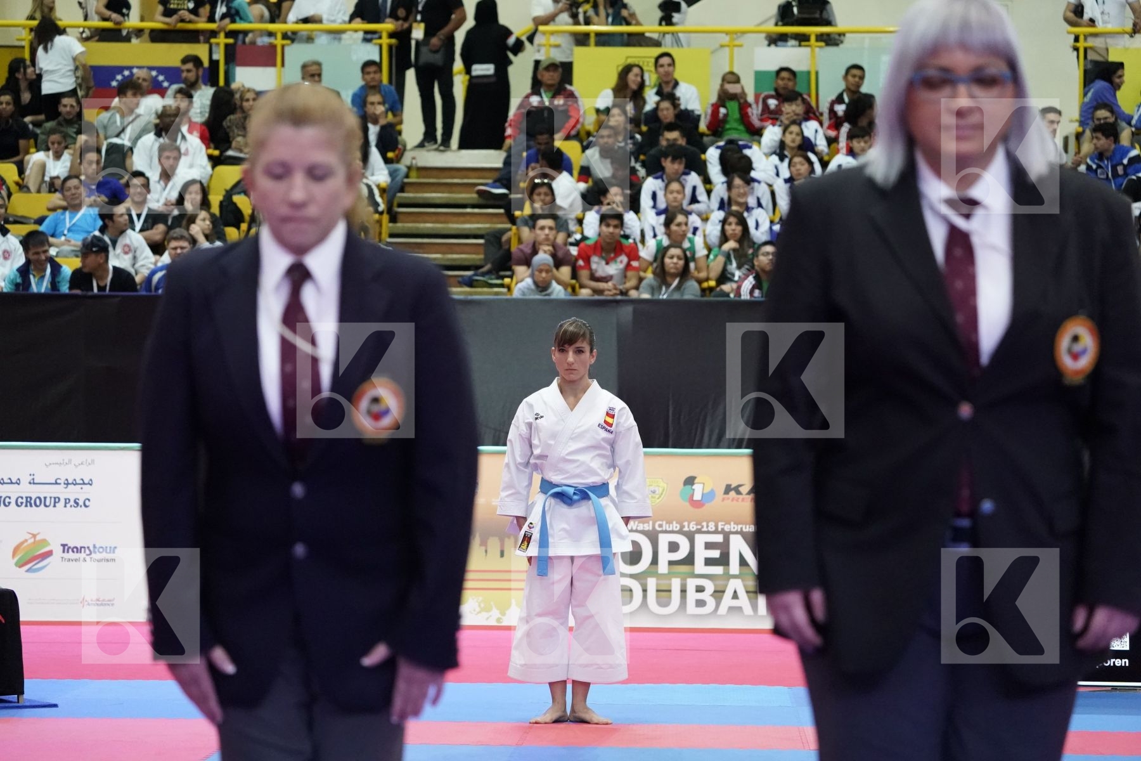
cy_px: 380
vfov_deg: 13.0
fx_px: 3328
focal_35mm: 105
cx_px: 570
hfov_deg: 19.5
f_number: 4.5
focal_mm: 105
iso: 8000
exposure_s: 1/400
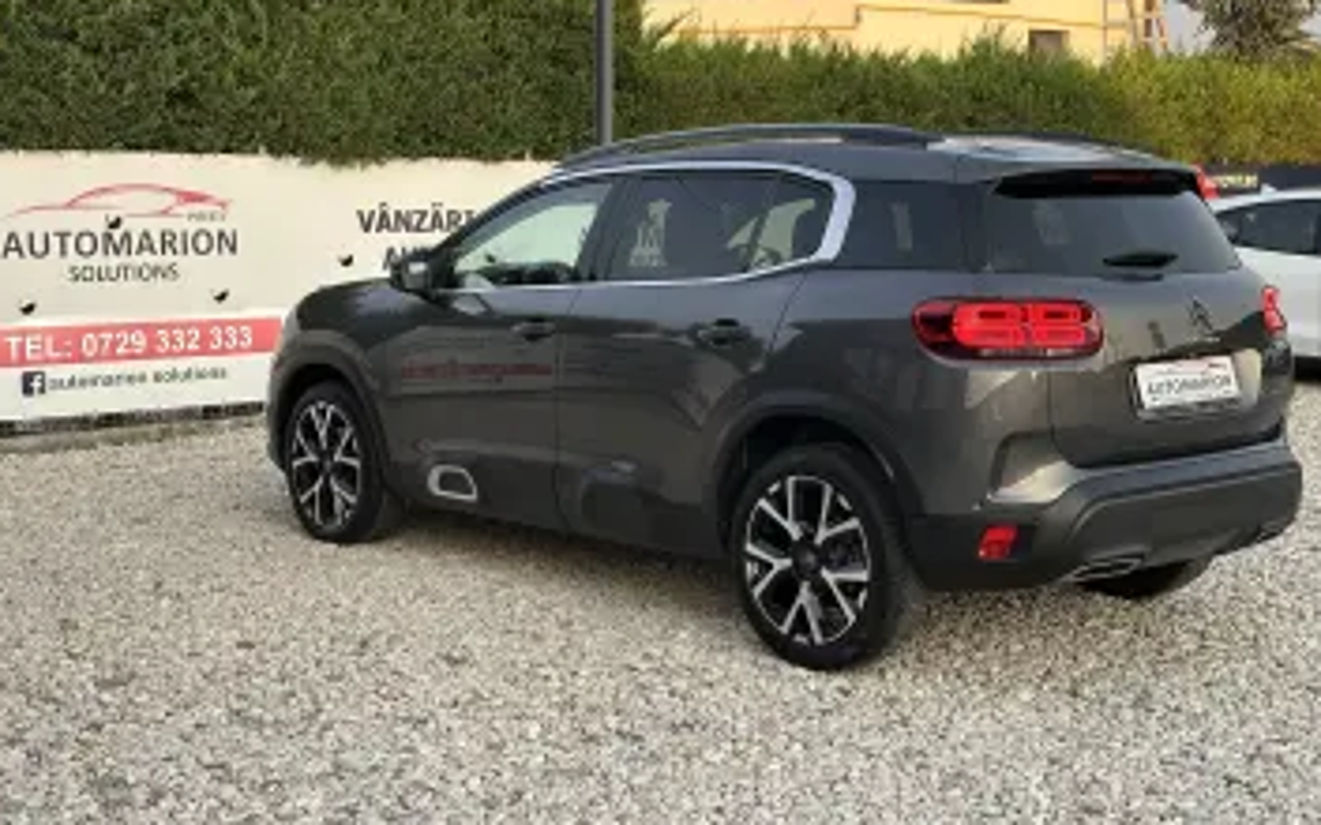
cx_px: 657
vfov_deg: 24.9
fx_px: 1872
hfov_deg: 38.9
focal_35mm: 52
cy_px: 375
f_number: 1.78
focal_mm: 6.86
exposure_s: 1/317
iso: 64
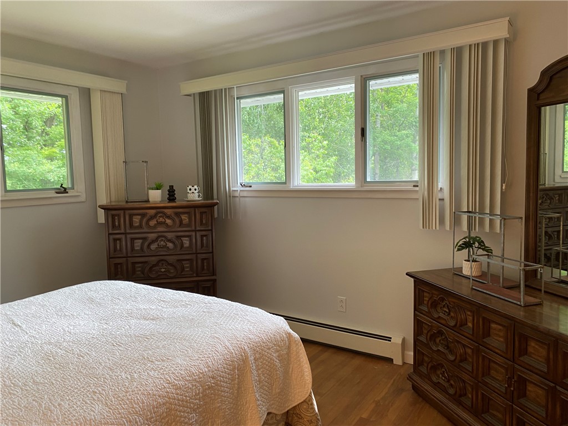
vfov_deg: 53.1
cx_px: 284
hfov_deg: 67.3
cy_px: 213
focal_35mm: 26
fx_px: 427
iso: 80
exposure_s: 1/60
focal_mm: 4.25
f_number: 1.8
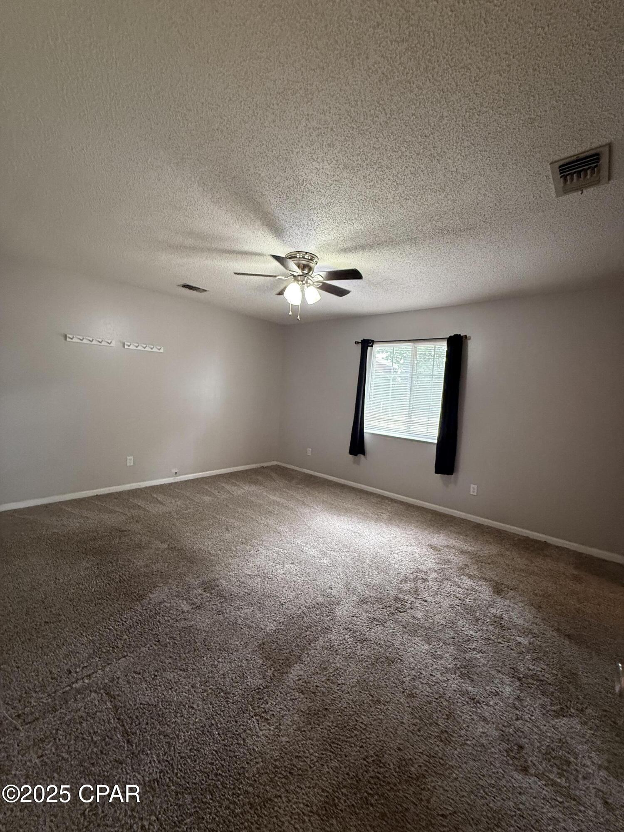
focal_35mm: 14
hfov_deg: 85.7
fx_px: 336
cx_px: 312
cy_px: 416
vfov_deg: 102.1
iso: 640
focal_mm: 2.22
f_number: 2.2
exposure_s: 1/60
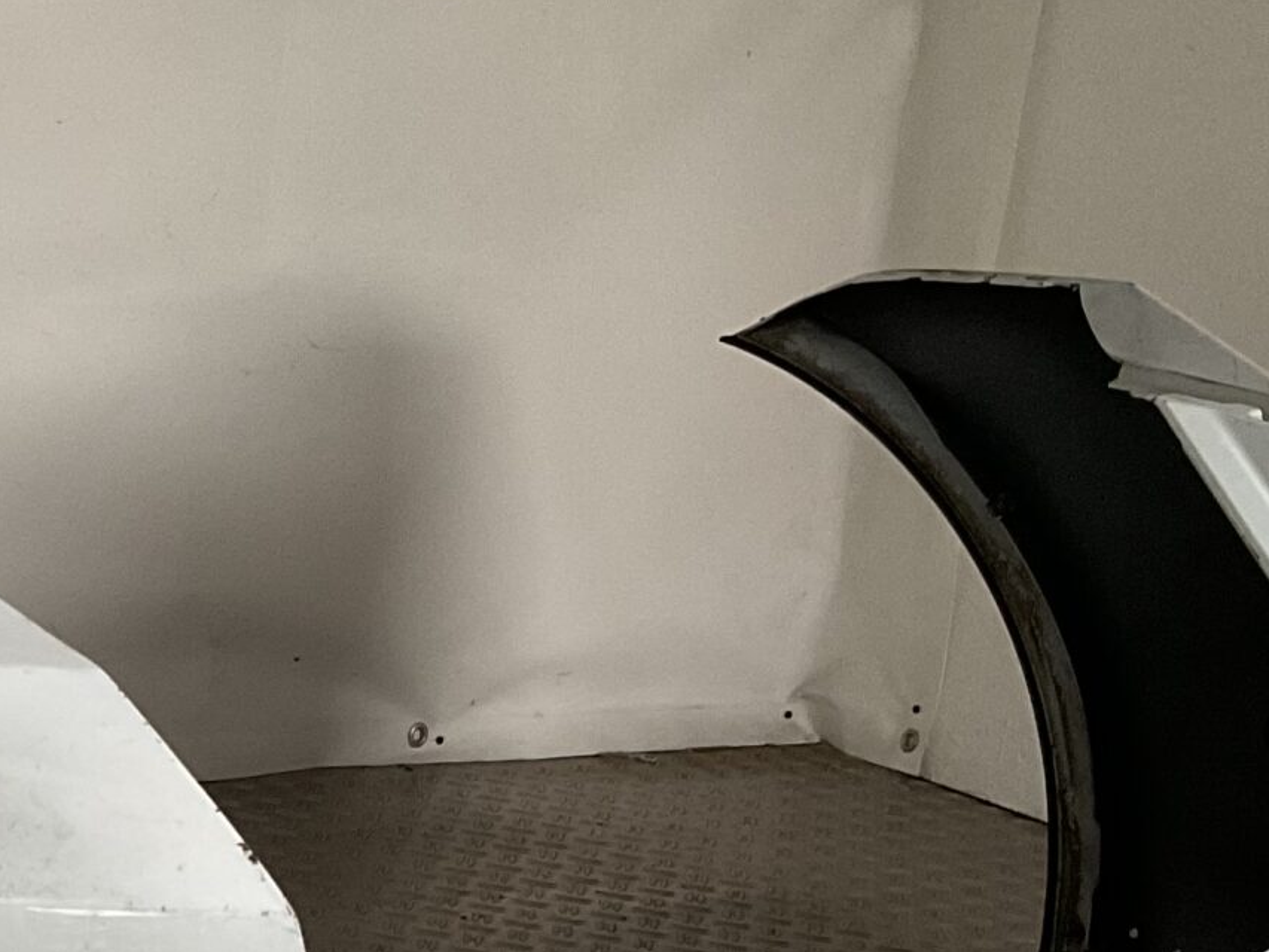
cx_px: -231
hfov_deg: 21.0
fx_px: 3190
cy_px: 936
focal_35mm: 87
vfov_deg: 16.6
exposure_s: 1/60
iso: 100
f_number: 1.8
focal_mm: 3
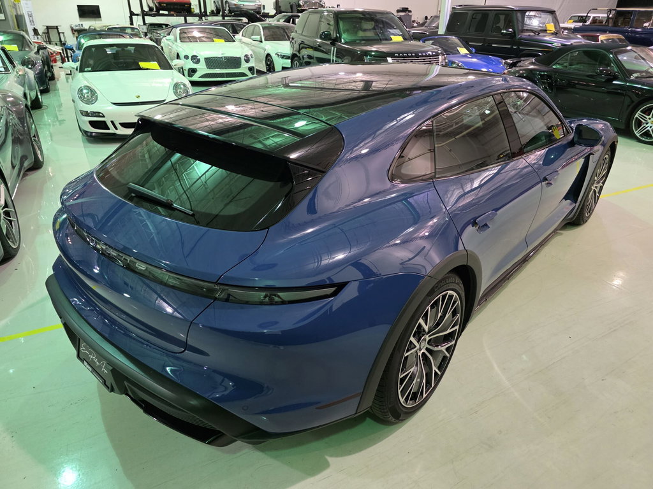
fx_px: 434
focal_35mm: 23
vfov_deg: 58.9
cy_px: 244
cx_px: 326
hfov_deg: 73.9
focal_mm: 6.3
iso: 1250
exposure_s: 1/120
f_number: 1.7
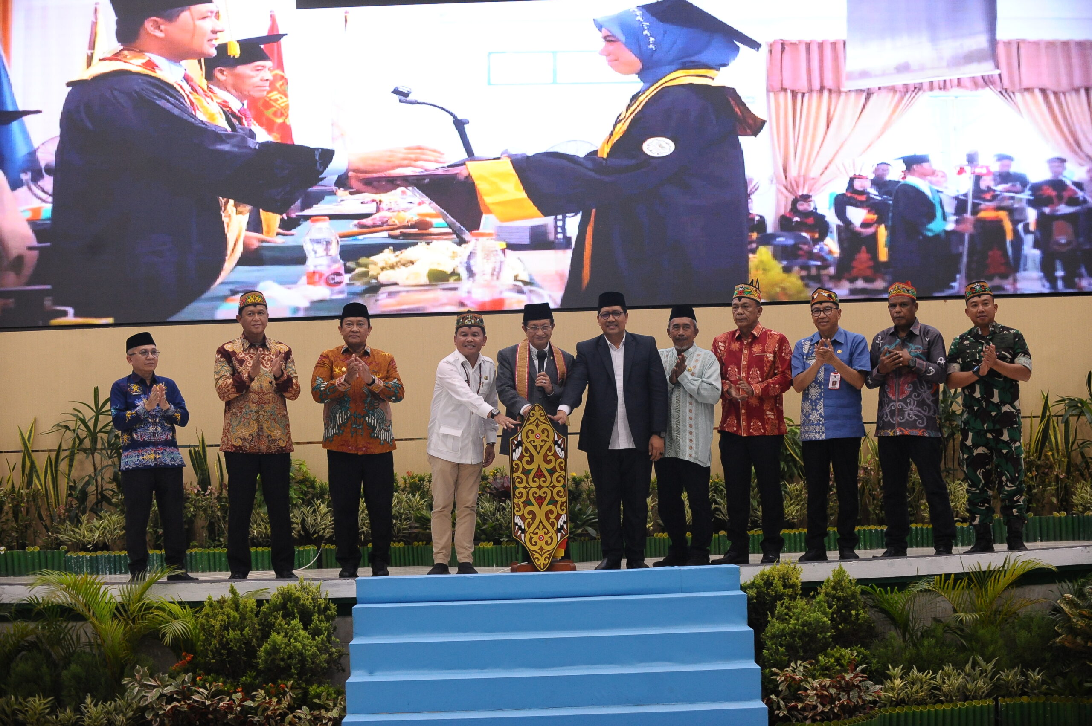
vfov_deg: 18.2
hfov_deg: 27.0
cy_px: 363
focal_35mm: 75
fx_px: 2273
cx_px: 546
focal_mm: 75
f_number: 3.5
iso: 2000
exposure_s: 1/160
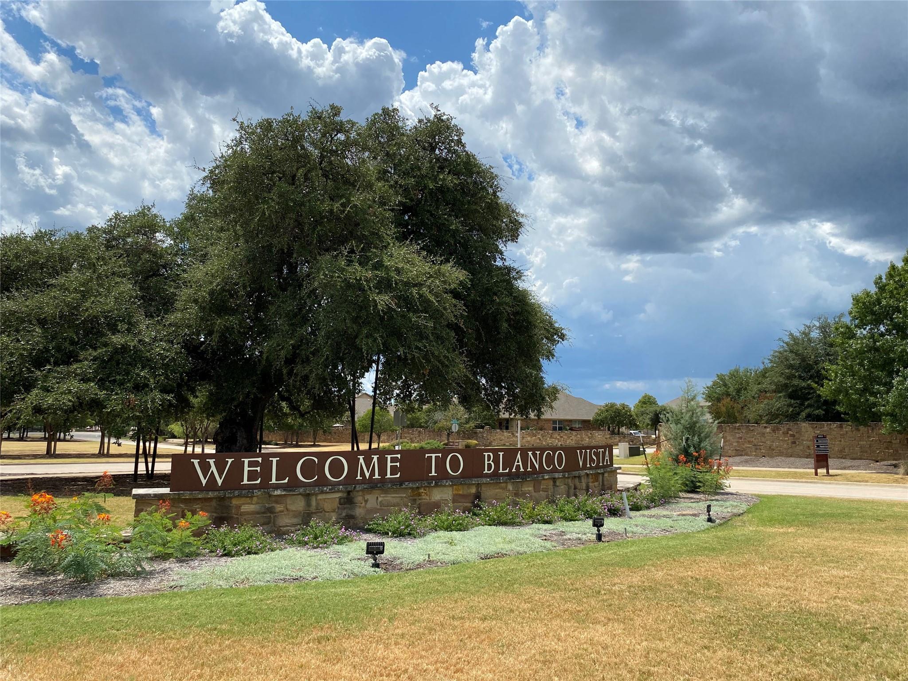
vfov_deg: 53.1
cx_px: 454
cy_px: 340
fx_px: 682
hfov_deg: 67.3
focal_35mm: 26
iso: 32
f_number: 1.8
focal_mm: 4.25
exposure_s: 1/3984
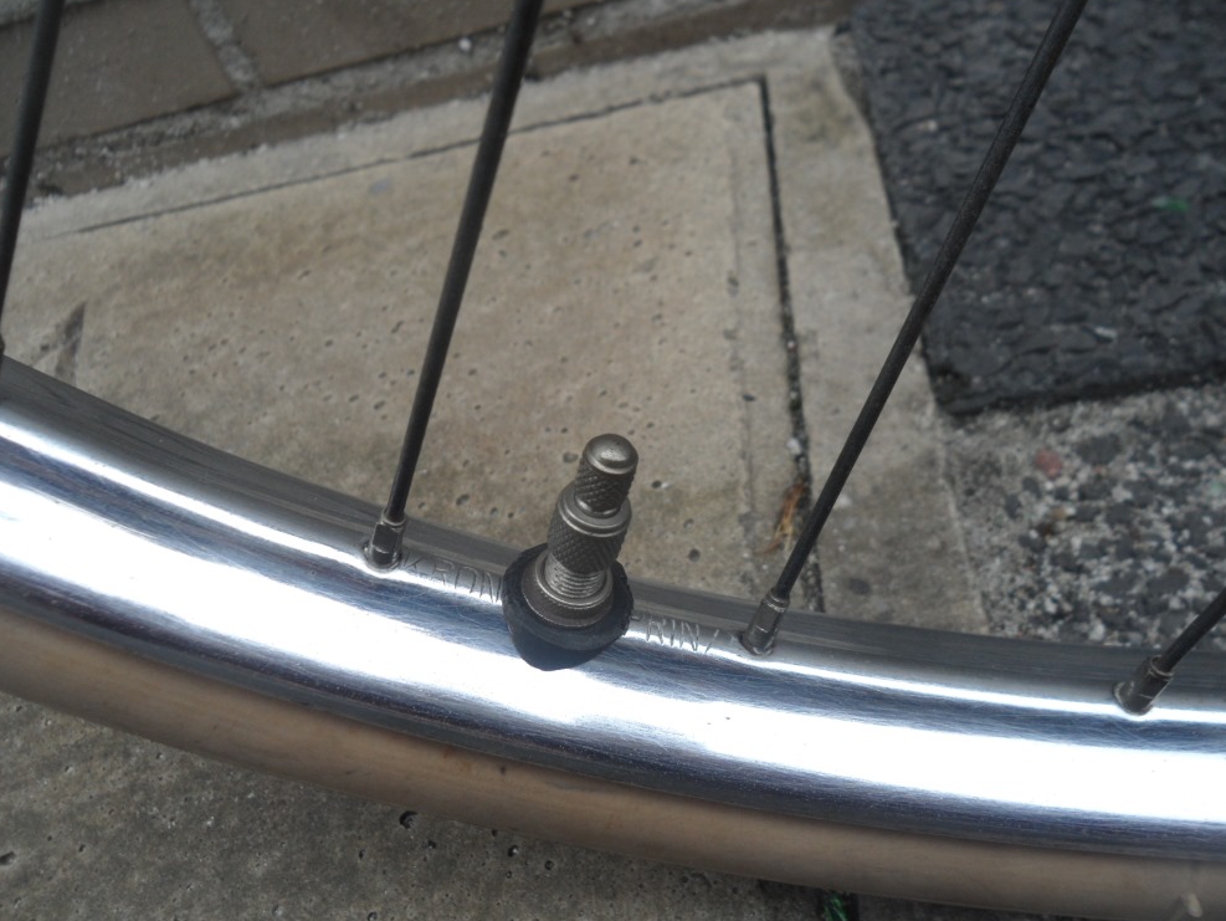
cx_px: 625
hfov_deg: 63.4
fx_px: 992
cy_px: 464
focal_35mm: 28
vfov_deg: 49.8
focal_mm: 4.9
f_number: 3.5
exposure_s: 1/125
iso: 80
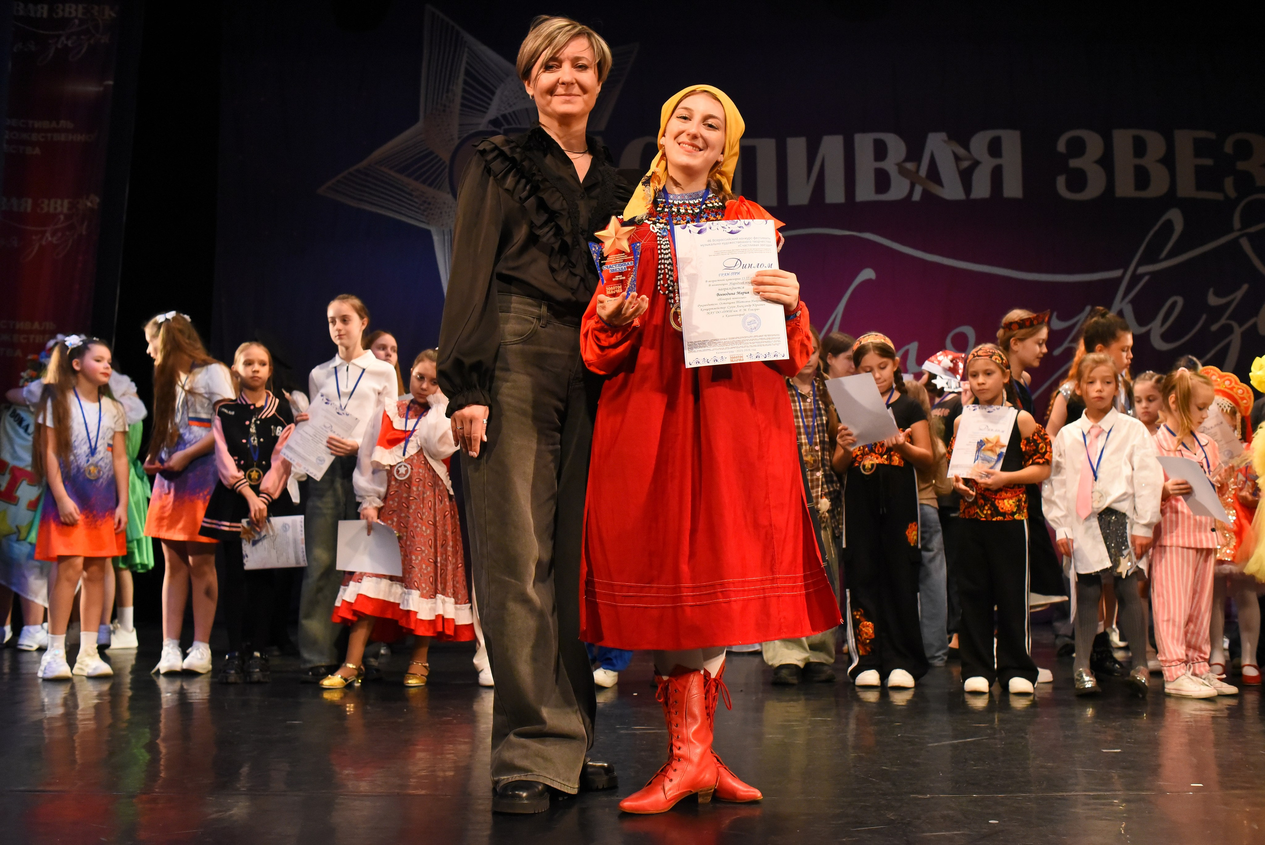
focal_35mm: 35
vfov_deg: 37.9
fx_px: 1230
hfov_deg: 54.4
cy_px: 422
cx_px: 632
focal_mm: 35
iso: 5000
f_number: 6.3
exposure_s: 1/250
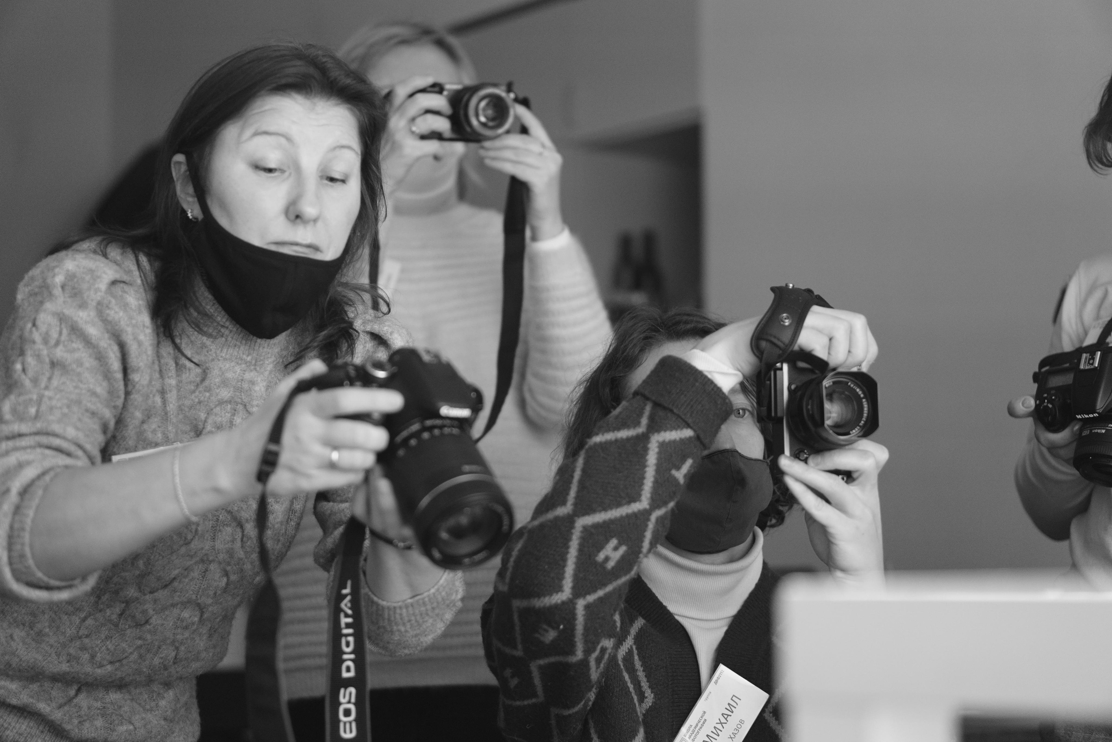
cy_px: 371
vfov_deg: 18.2
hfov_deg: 27.0
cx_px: 556
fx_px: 2317
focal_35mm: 75
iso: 800
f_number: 1.8
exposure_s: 1/125
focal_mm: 50
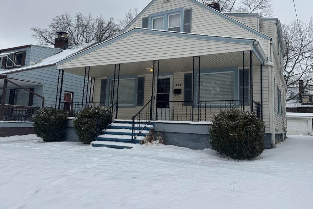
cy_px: 89
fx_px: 252
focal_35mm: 29
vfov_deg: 44.9
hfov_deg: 63.6
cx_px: 157
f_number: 1.78
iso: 80
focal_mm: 6.76
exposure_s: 1/2604
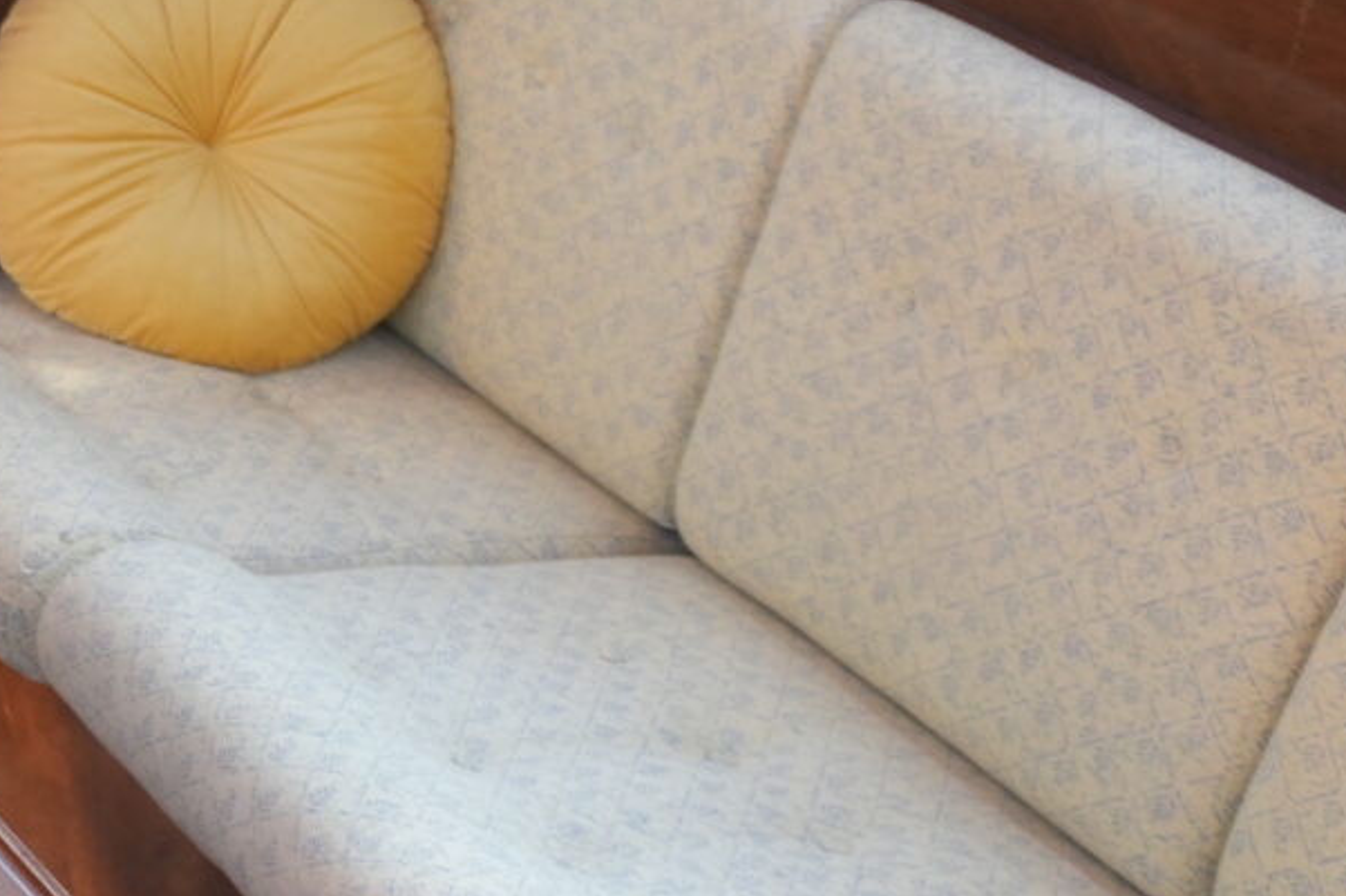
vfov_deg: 13.0
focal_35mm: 105
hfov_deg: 17.4
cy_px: 225
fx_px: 3912
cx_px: -731
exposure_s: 1/60
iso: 250
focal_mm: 21
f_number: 4
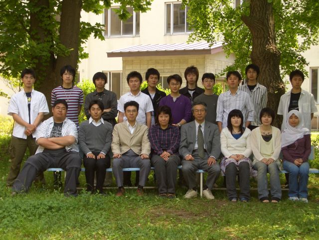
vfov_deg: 19.9
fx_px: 682
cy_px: 120
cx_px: 160
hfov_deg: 26.3
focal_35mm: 74
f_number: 3.9
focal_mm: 12.2
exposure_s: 1/100
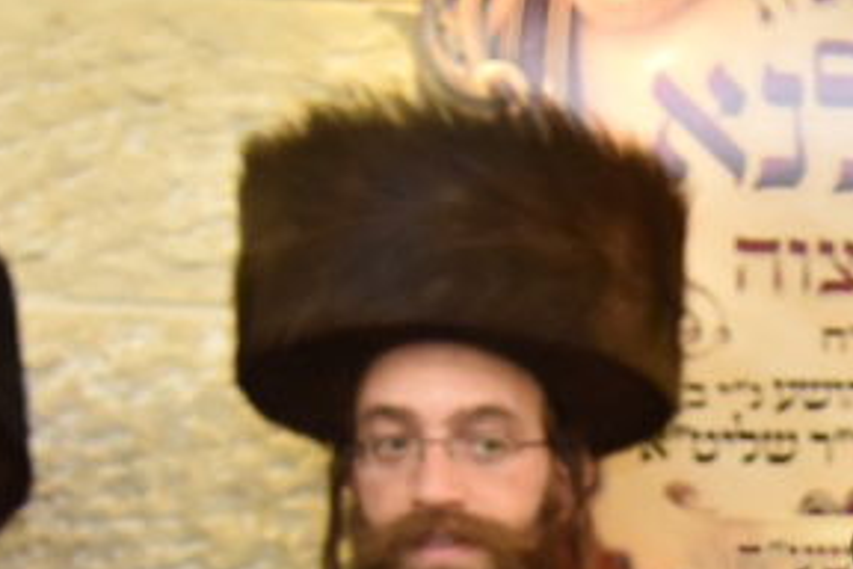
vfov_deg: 9.4
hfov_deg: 13.8
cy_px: 858
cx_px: 1164
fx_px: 3364
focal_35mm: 142
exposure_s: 1/125
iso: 2000
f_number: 4
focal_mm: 40
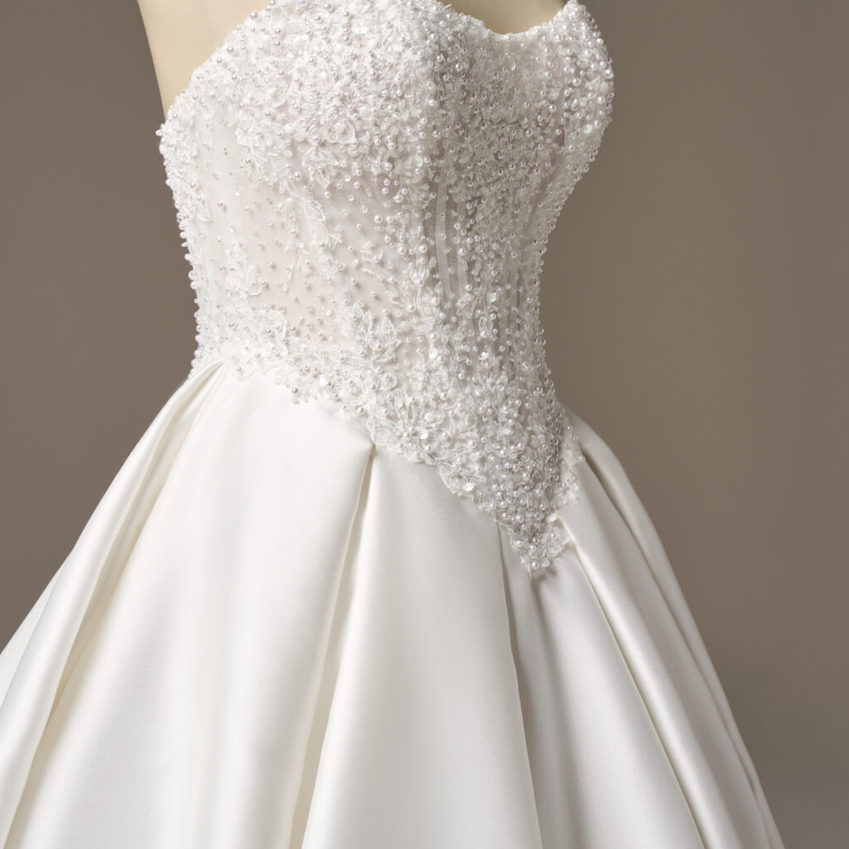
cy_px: 289
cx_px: 426
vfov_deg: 23.9
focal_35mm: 72
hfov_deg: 24.0
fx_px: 1998
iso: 250
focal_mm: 56
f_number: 8
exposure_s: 1/200
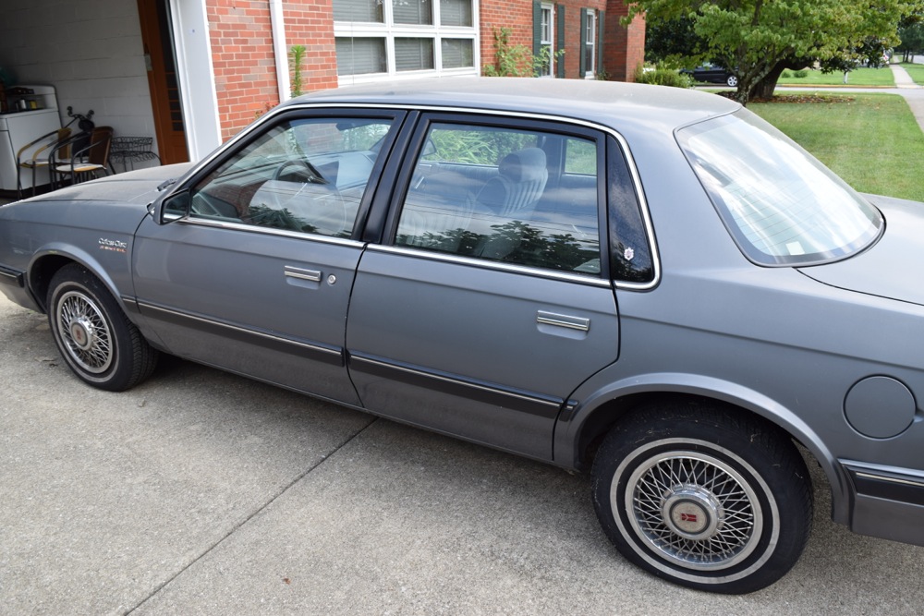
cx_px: 462
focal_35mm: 27
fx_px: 693
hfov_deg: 67.4
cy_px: 308
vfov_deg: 47.9
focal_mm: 18
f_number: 5.6
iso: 100
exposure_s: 1/100
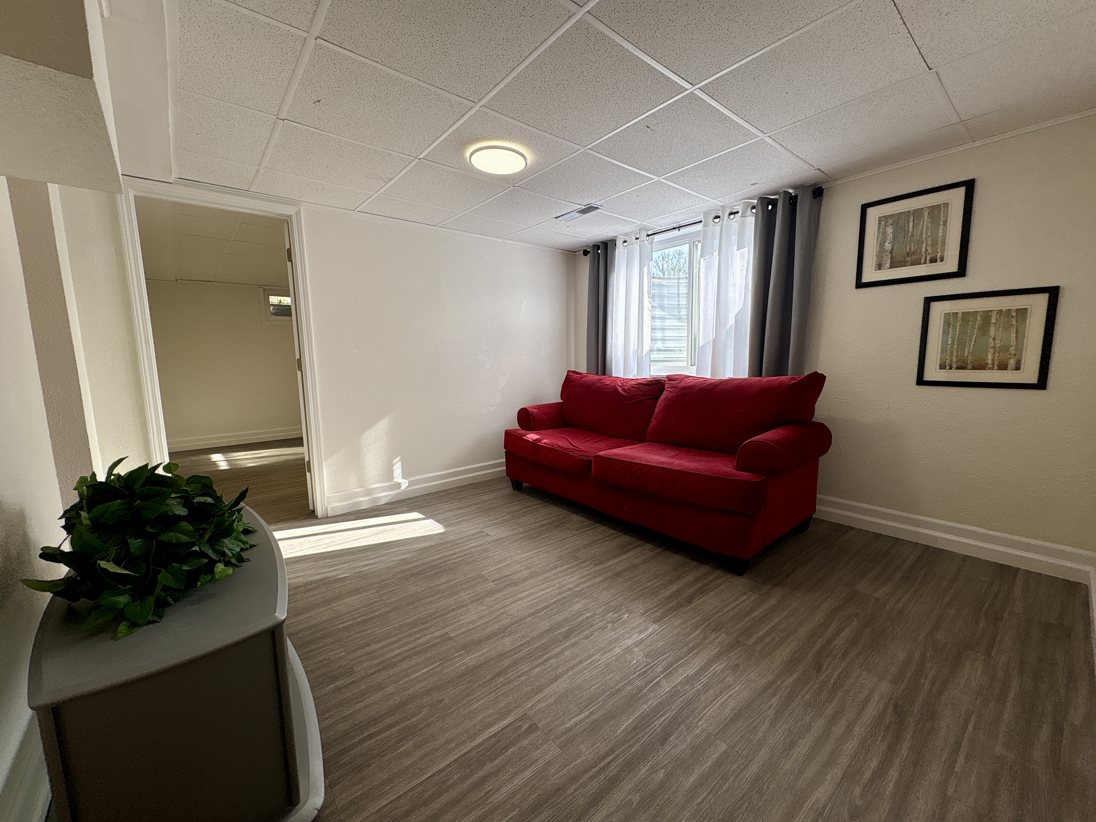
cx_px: 548
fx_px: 443
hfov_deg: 102.1
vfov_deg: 85.7
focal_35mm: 14
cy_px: 411
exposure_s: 1/249
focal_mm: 2.22
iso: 64
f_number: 2.2
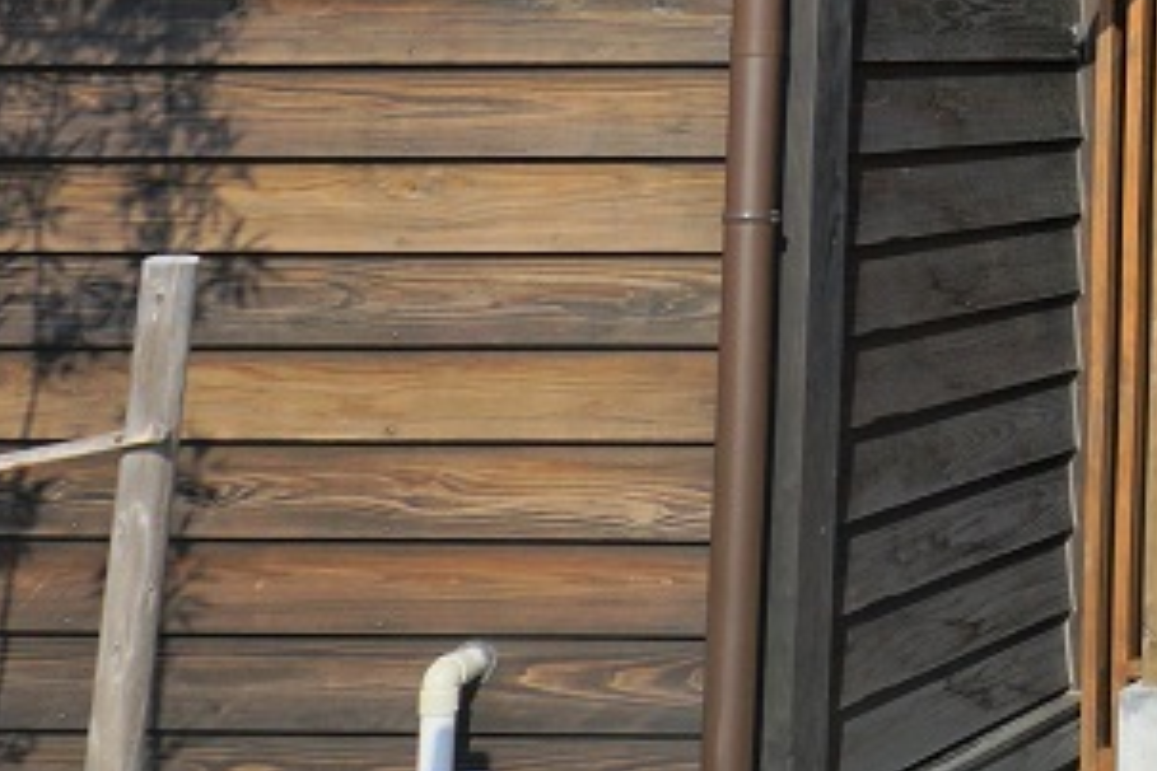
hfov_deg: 16.6
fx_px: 3053
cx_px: 2268
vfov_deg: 13.6
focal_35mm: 95
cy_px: -370
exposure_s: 1/160
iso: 100
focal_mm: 16
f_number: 11
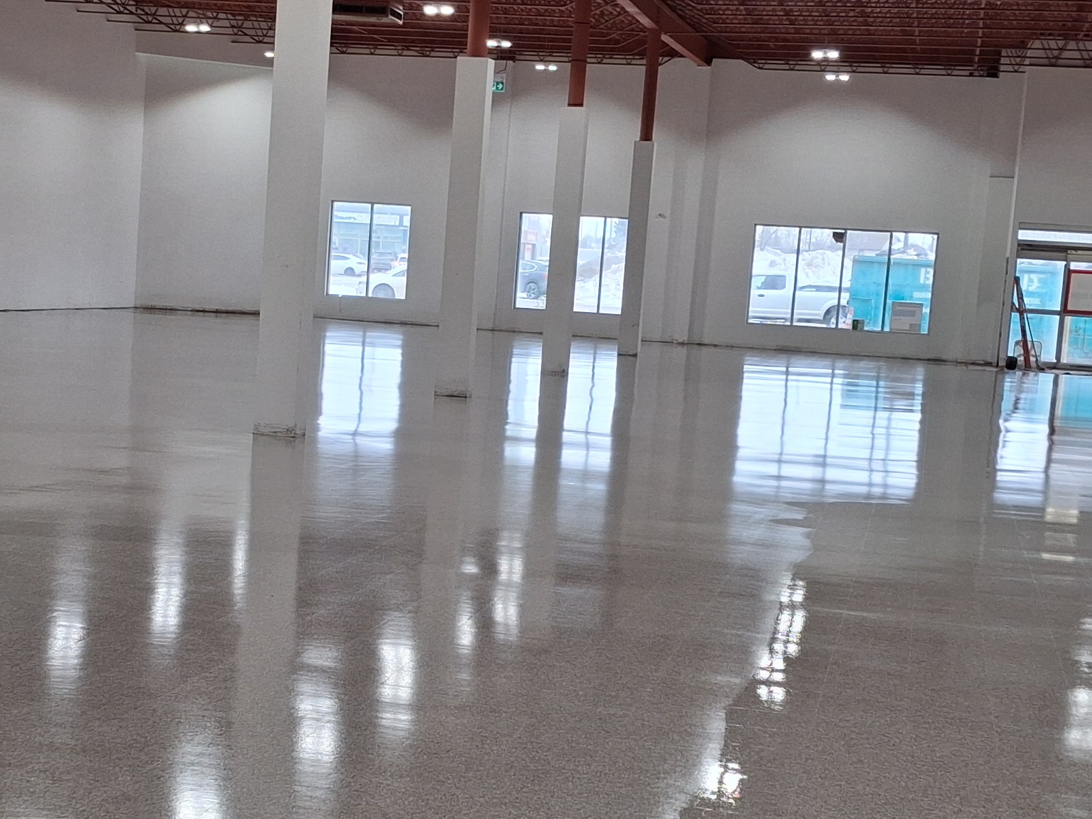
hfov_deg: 27.9
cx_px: 331
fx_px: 2176
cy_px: 493
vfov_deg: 21.3
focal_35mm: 69
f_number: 1.8
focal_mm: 4
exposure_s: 1/100
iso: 50
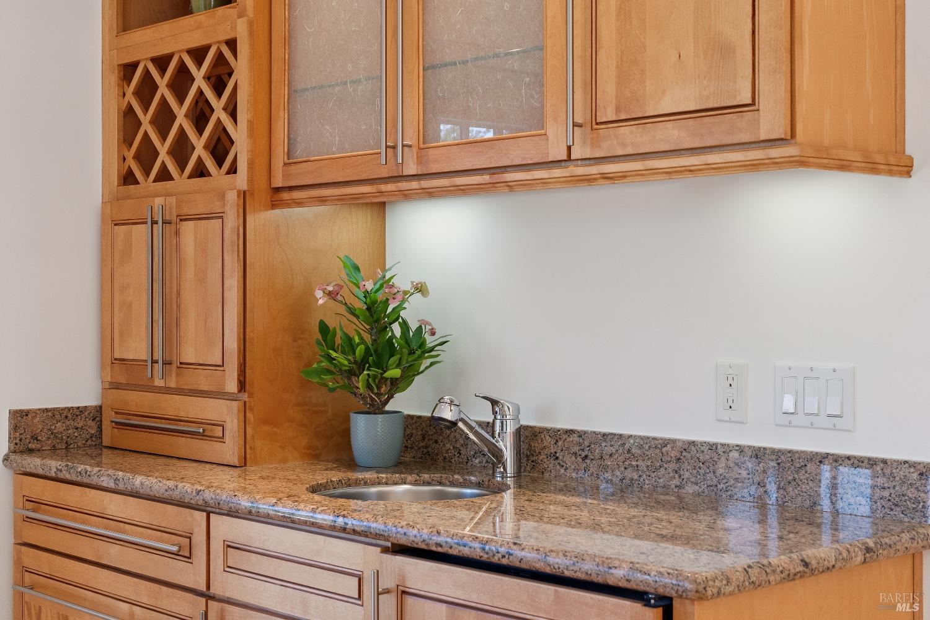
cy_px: 310
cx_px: 465
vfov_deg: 25.1
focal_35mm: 54
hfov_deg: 36.9
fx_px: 1395
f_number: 9
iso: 640
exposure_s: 1/40
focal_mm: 54
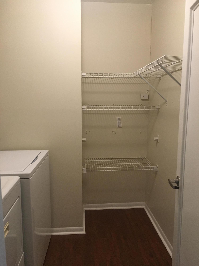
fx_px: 222
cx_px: 100
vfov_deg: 61.7
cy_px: 133
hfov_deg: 48.2
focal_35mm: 29
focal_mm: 4.15
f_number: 2.2
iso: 160
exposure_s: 1/30
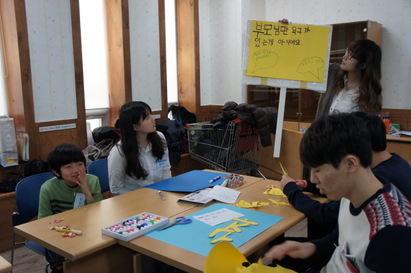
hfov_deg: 57.3
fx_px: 376
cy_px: 136
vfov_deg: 39.9
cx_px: 206
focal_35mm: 33
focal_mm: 22
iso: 250
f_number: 4
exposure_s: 1/40
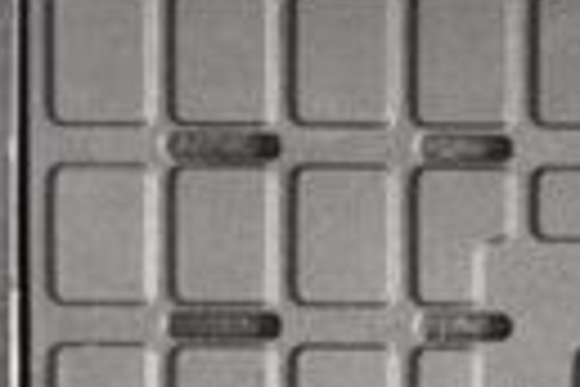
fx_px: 3061
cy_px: 585
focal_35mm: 190
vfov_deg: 7.1
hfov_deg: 10.7
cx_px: 638
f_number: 4
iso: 800
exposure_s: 1/60
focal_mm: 16
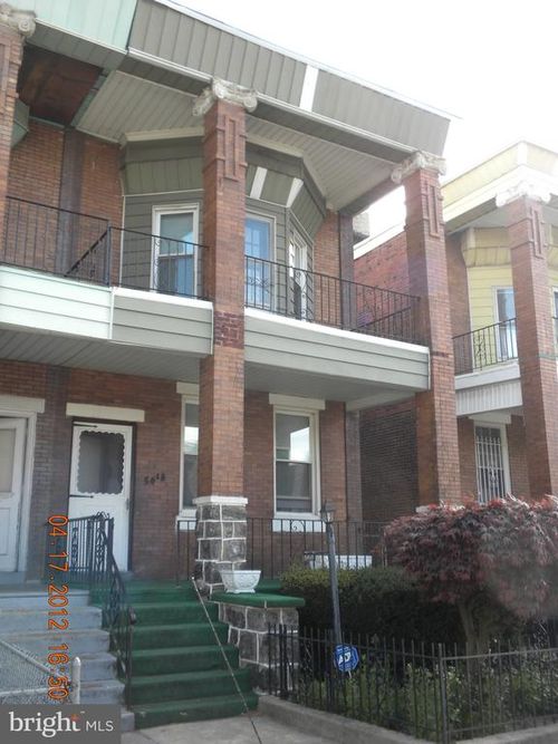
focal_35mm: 37
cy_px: 372
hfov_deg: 38.7
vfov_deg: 50.1
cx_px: 279
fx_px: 795
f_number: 3.5
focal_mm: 6.6
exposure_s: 1/112
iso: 64
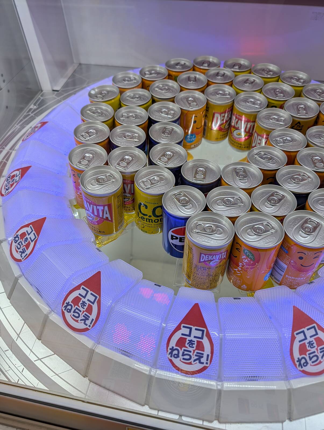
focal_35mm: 24
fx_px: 299
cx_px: 162
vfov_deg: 71.5
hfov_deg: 56.9
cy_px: 215
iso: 36
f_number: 1.68
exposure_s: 1/1880
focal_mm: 6.9
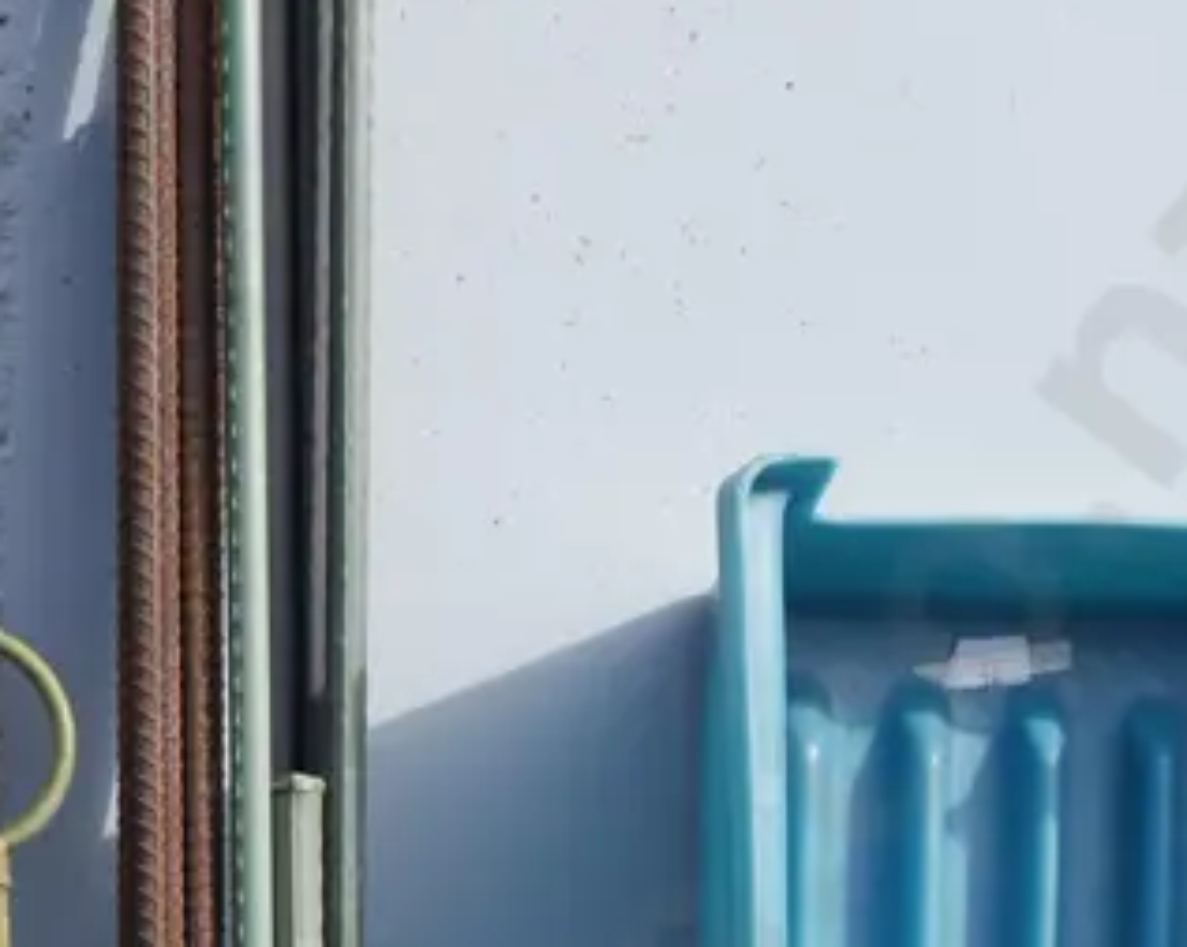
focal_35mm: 101
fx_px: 3545
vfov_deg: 13.6
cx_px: 140
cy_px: 1711
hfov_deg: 18.7
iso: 200
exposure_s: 1/320
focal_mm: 16
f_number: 7.1
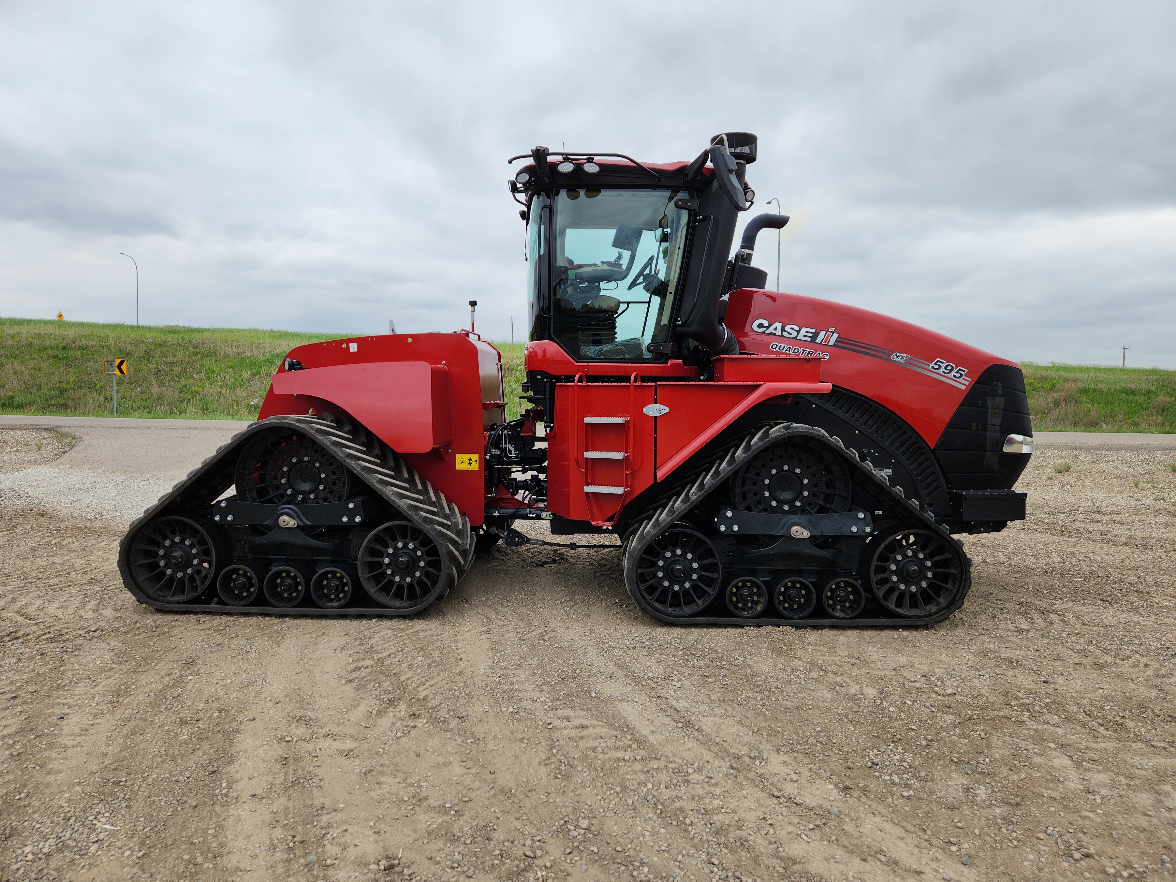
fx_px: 781
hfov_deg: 73.9
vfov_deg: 58.9
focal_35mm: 23
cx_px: 588
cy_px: 441
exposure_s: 1/636
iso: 20
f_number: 1.8
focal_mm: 5.4
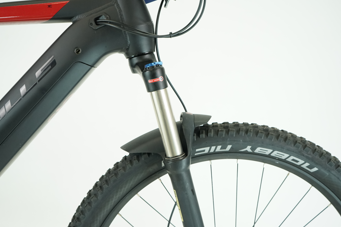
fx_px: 341
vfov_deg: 36.9
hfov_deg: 53.1
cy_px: 111
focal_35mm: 36
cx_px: 172
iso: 2000
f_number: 5
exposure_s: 1/200
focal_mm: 35
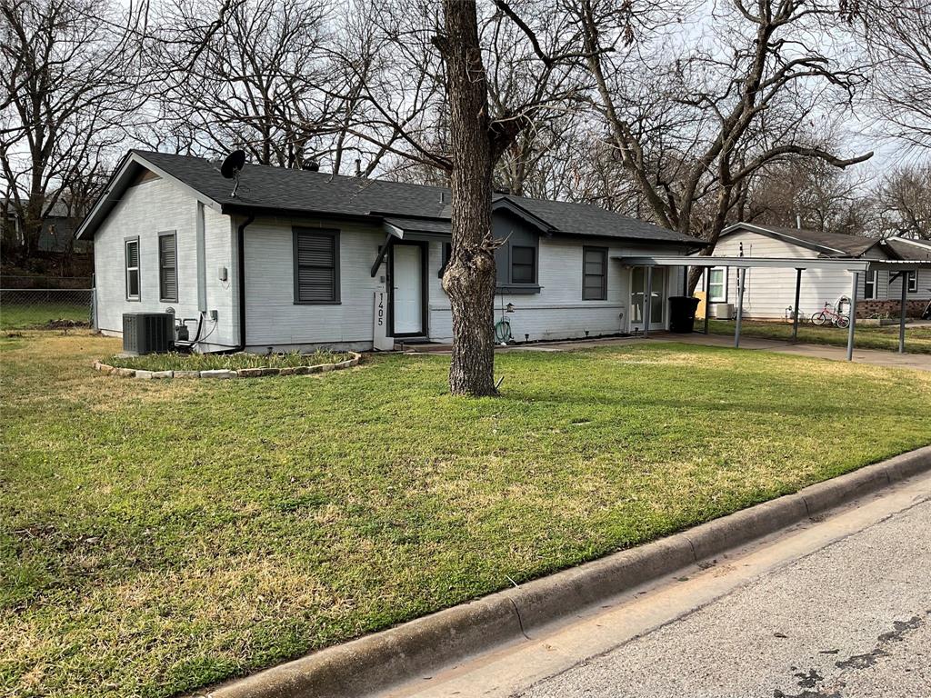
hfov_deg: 61.7
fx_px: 780
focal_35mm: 29
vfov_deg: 48.2
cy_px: 349
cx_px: 466
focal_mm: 3
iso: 16
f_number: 1.8
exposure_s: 1/709
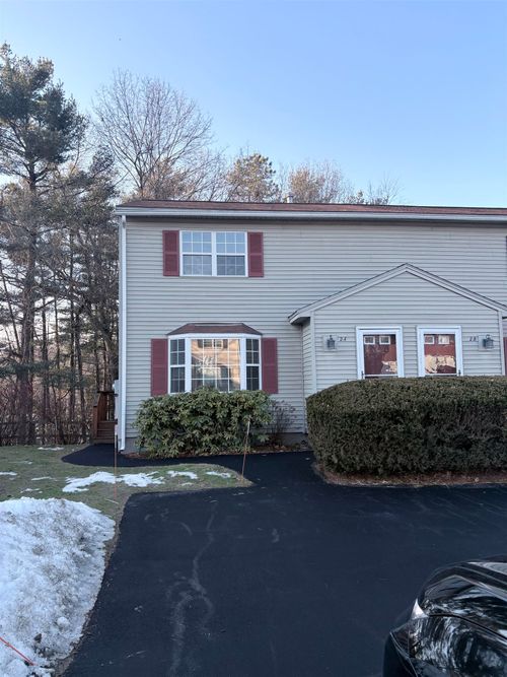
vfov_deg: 67.3
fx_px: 508
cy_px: 338
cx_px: 254
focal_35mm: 26
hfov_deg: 53.0
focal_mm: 5.96
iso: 50
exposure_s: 1/586
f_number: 1.6
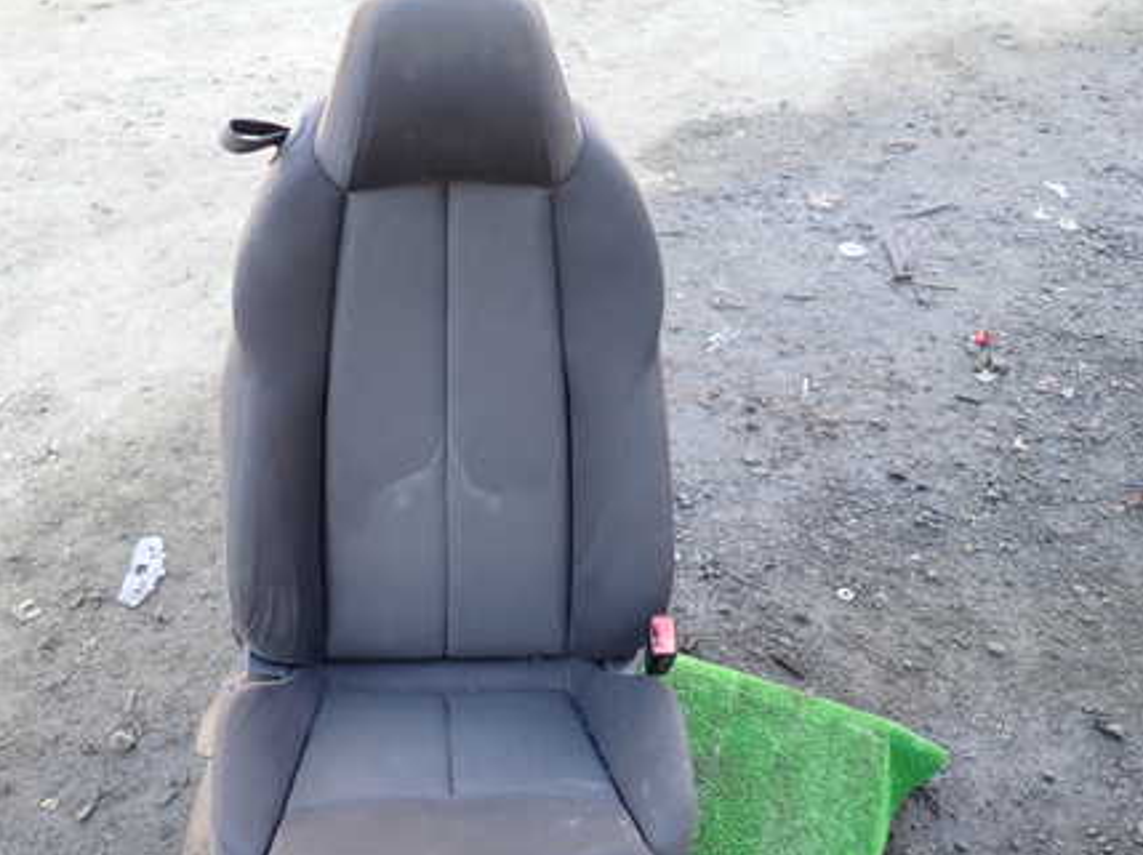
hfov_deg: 52.3
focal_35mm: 35
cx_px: 453
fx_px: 1155
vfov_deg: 40.4
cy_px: 525
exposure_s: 1/100
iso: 100
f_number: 2
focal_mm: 4.5
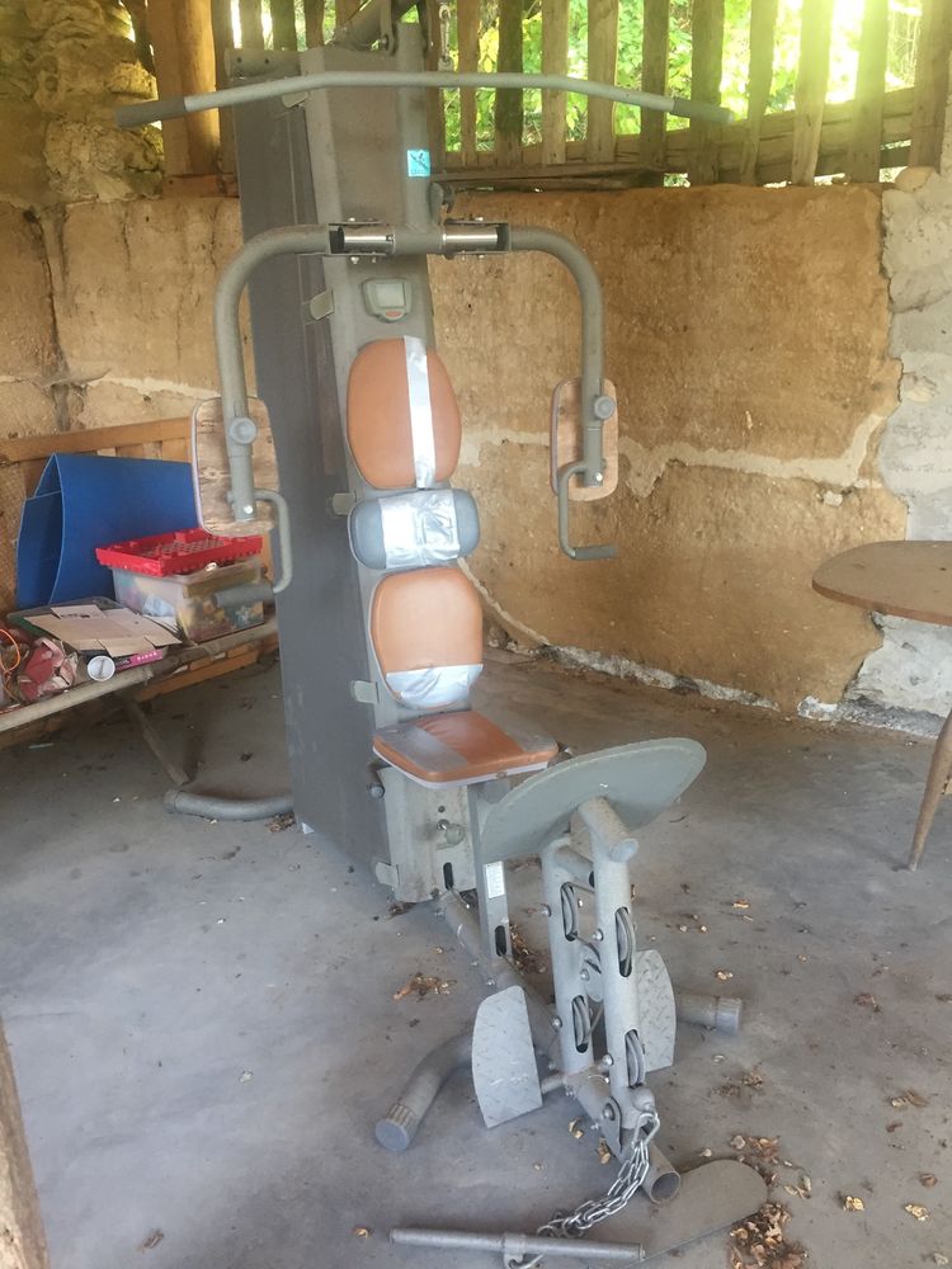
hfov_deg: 48.2
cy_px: 634
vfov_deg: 61.7
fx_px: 1063
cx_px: 476
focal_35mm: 29
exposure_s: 1/33
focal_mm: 4.15
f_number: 2.2
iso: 64
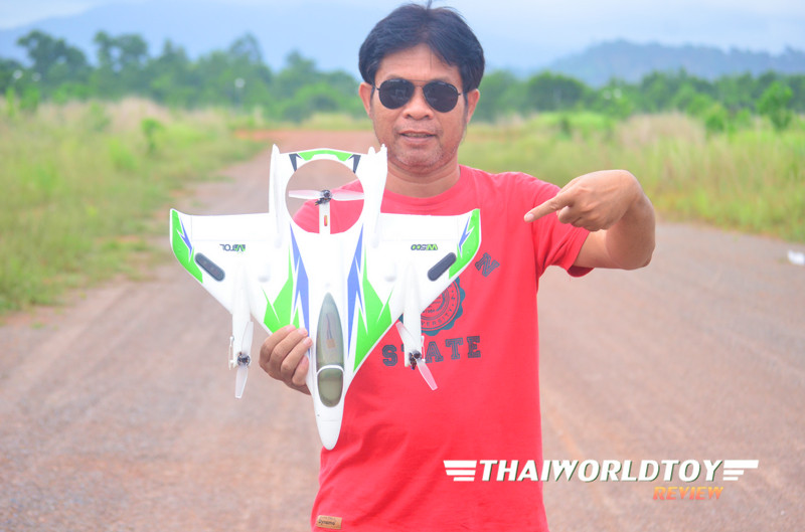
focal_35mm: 105
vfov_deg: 13.0
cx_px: 402
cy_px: 266
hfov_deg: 19.5
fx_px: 2342
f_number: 5.6
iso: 640
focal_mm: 70
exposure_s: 1/320
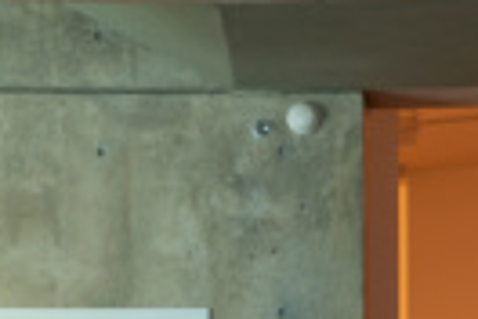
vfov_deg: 6.1
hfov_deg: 9.4
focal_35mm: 220
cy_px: 594
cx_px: 221
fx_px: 2921
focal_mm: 58
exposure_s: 1/10
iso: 400
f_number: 8
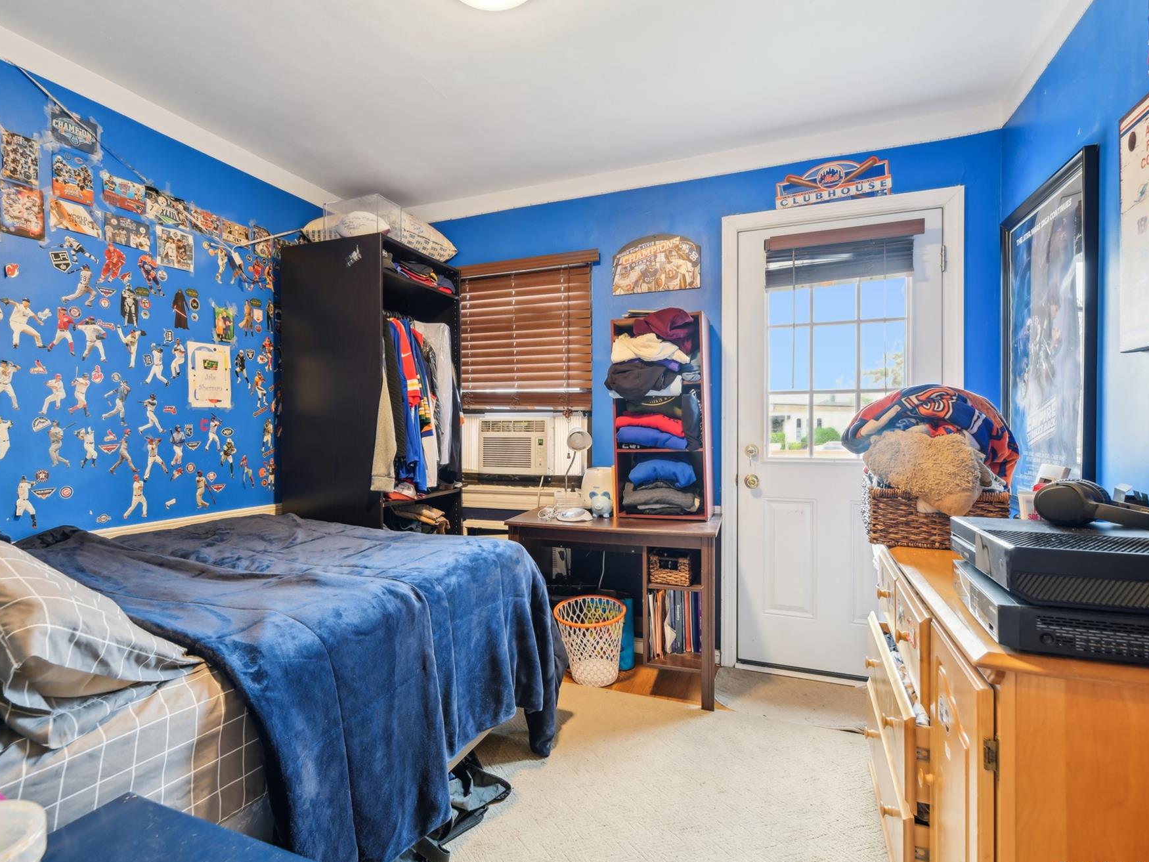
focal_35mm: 18
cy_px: 438
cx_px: 515
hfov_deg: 87.5
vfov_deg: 71.6
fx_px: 598
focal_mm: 16
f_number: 8
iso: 200
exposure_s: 1/2.5
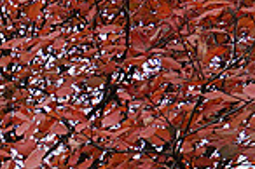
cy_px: 403
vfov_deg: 7.5
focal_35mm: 170
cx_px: -382
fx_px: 1203
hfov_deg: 10.3
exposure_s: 1/200
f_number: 5
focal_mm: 11.52
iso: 125
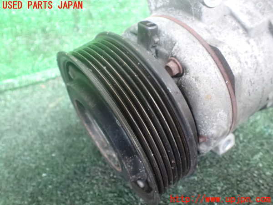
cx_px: 136
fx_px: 237
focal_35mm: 30
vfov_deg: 46.8
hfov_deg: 60.0
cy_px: 102
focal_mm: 5.4
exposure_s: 1/20
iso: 1600
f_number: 2.3
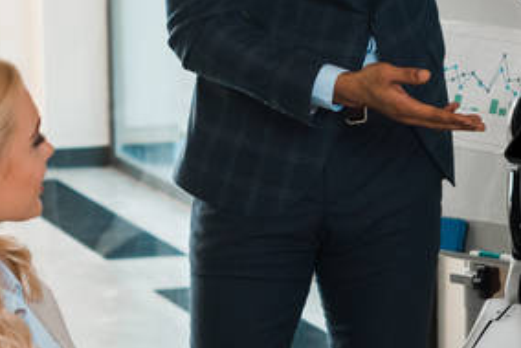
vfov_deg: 7.6
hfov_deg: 11.4
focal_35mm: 180
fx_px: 2608
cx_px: 366
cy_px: 212
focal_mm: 50
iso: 500
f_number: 3.5
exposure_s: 1/200
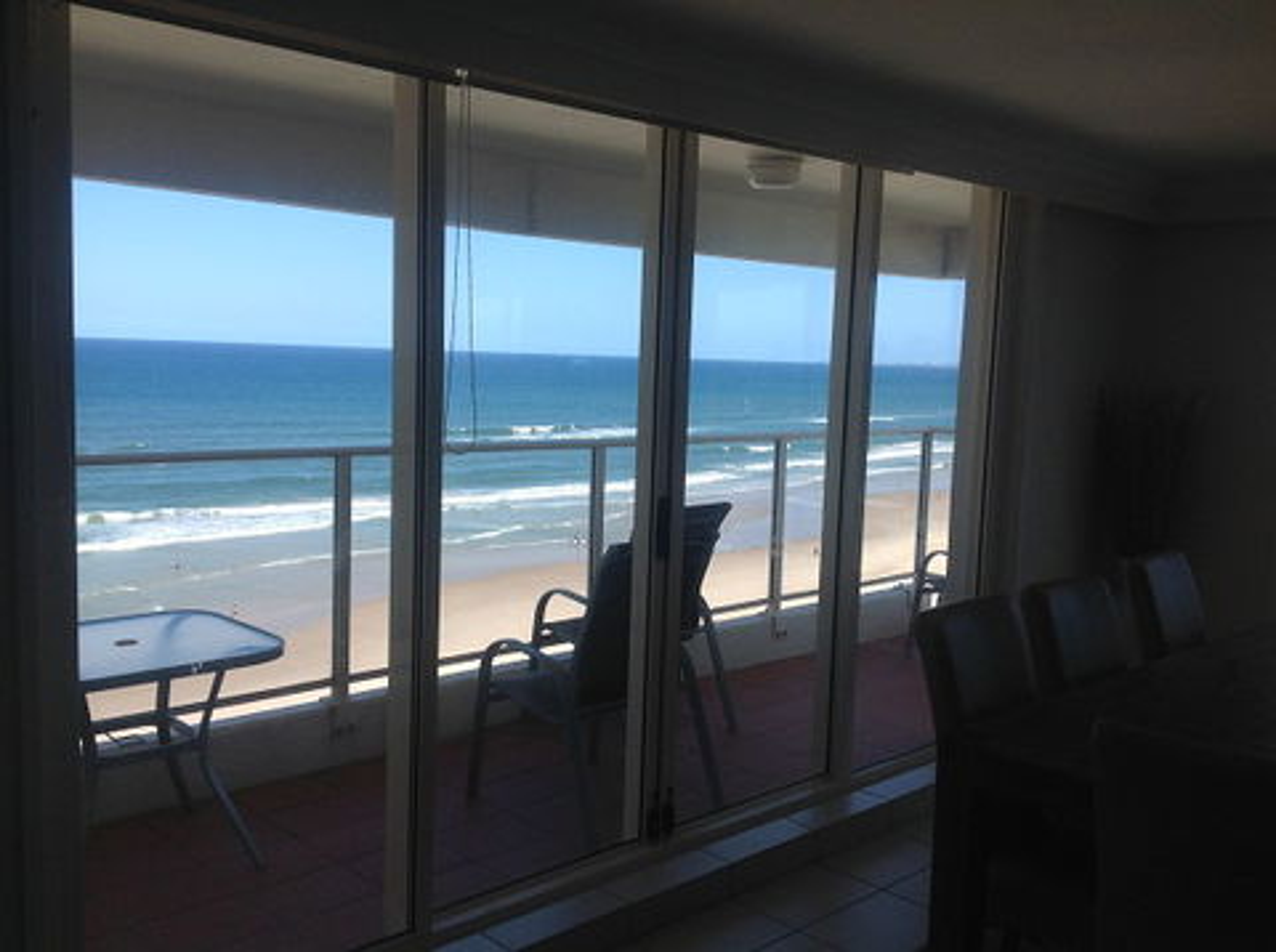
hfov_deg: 52.7
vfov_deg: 40.6
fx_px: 1288
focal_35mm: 35
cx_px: 638
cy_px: 476
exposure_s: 1/1209
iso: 50
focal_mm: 4.28
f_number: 2.4
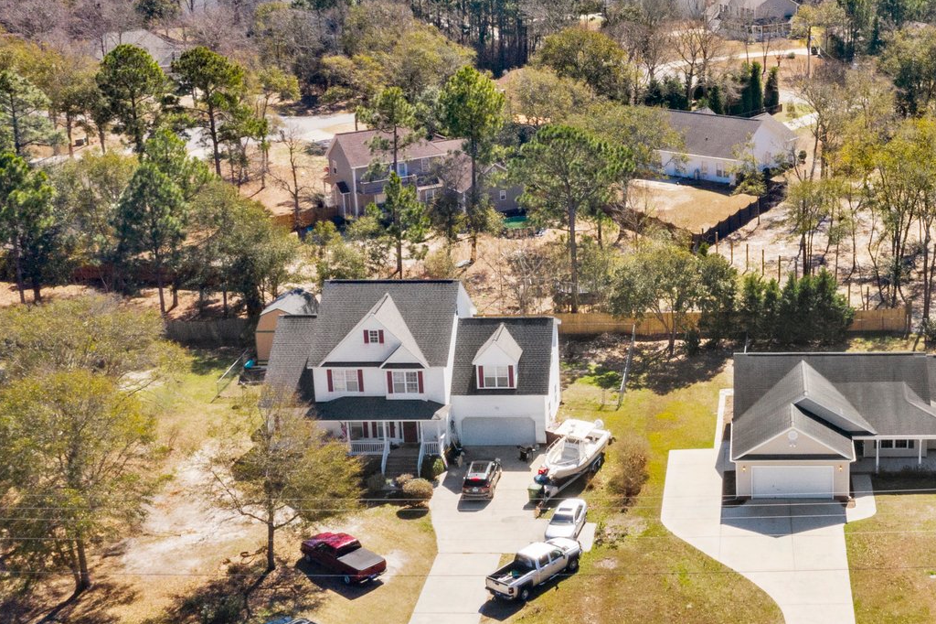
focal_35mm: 56
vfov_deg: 24.1
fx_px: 1455
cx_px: 799
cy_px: 225
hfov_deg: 34.1
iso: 100
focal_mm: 10.26
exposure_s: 1/200
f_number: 11
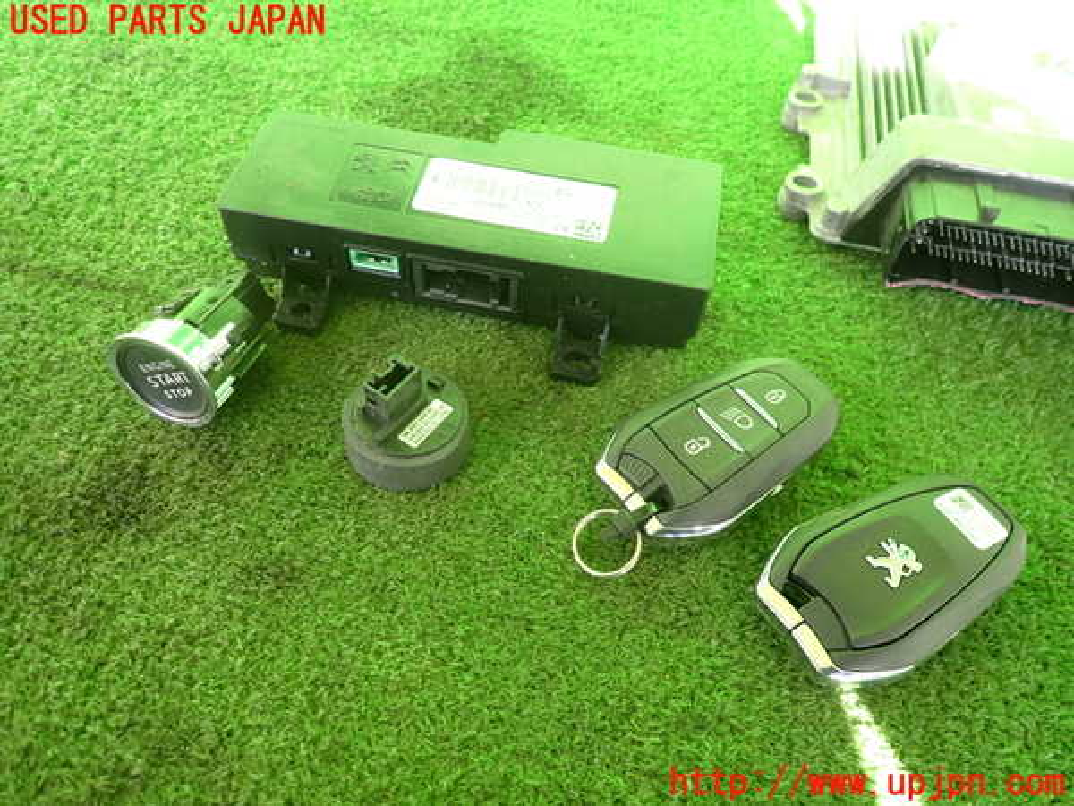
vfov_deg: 54.9
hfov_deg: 69.4
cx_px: 537
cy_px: 403
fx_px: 776
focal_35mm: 25
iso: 160
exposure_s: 1/60
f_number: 2
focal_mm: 4.5
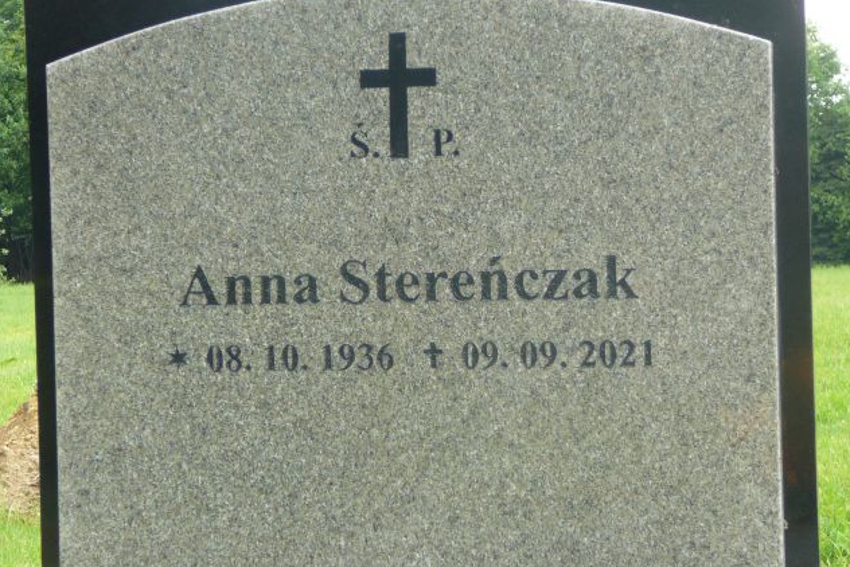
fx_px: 2362
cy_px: 290
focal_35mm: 100
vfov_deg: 13.7
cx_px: 422
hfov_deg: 20.4
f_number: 3.9
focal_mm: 14.1
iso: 80
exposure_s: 1/100
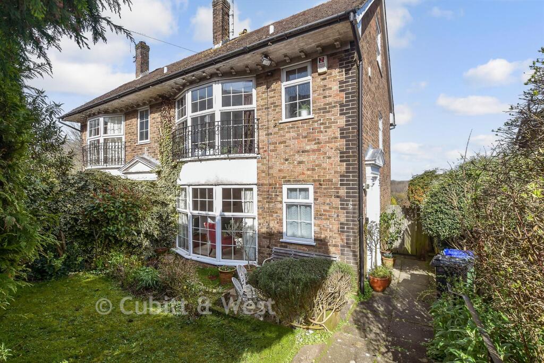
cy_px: 182
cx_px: 272
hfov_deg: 100.4
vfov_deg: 77.3
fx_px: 227
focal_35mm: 15
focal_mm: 10
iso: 160
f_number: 8
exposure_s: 1/250
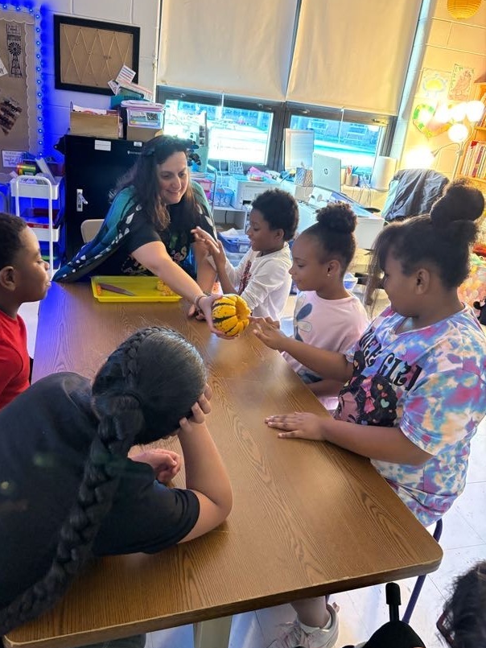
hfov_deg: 51.4
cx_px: 235
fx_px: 505
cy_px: 314
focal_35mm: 27
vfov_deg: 65.3
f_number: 1.6
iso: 500
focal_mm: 5.96
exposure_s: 1/30
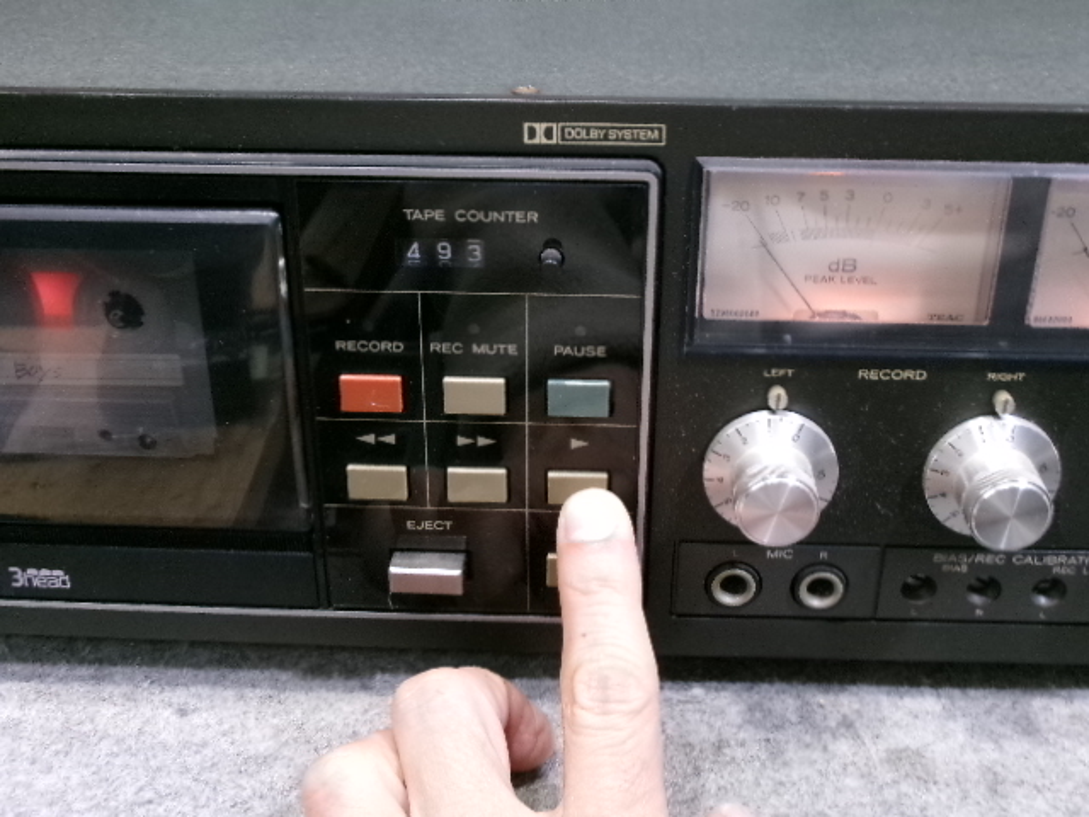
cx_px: 544
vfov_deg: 33.6
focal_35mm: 43
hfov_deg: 43.9
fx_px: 1353
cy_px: 408
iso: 437
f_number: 4.7
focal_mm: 7.8
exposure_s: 1/17
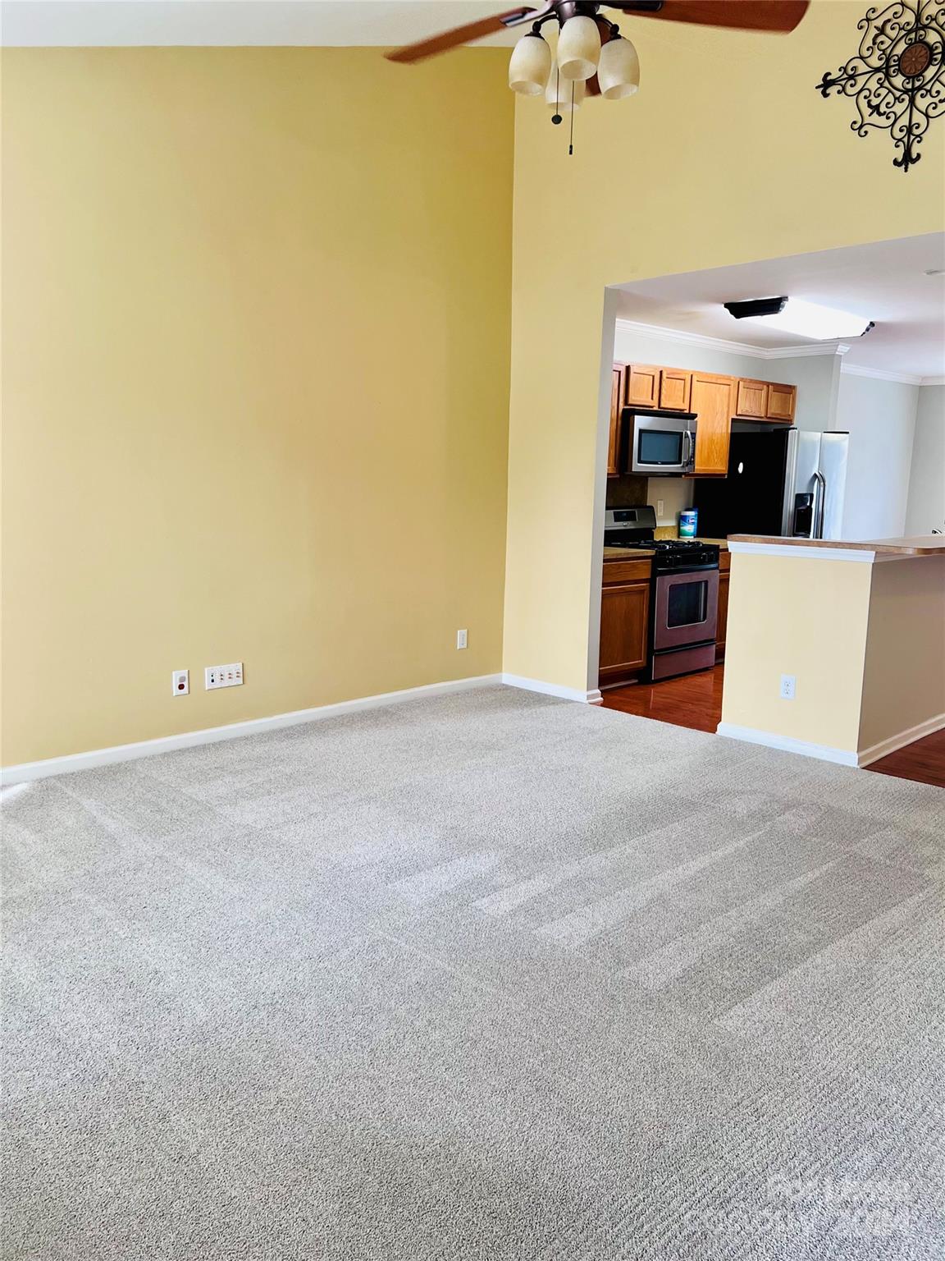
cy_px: 630
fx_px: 946
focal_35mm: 26
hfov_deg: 53.1
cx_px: 472
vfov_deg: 67.3
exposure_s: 1/120
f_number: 1.5
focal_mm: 5.7
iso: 125
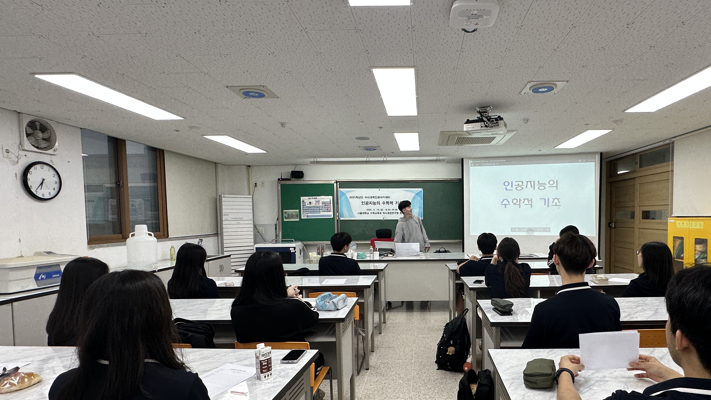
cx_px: 418
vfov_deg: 53.3
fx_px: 396
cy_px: 237
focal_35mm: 21
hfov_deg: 83.1
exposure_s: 1/120
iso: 80
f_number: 2.2
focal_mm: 2.22
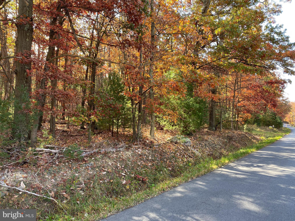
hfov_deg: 67.3
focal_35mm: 26
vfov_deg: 53.1
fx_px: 222
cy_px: 110
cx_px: 148
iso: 32
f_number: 1.8
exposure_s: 1/122
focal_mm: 4.25
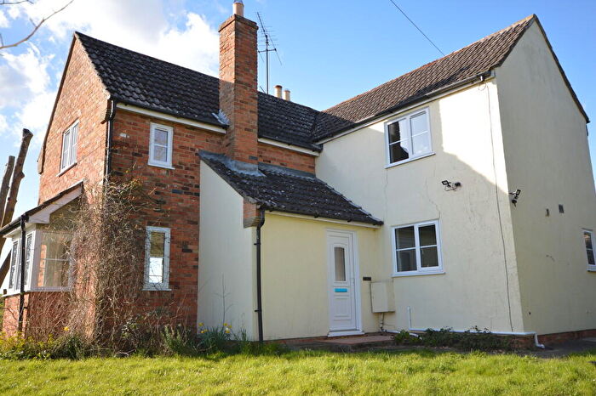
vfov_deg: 43.6
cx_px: 298
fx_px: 496
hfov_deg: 62.0
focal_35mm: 30
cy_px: 198
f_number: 5.6
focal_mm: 20
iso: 125
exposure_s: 1/125
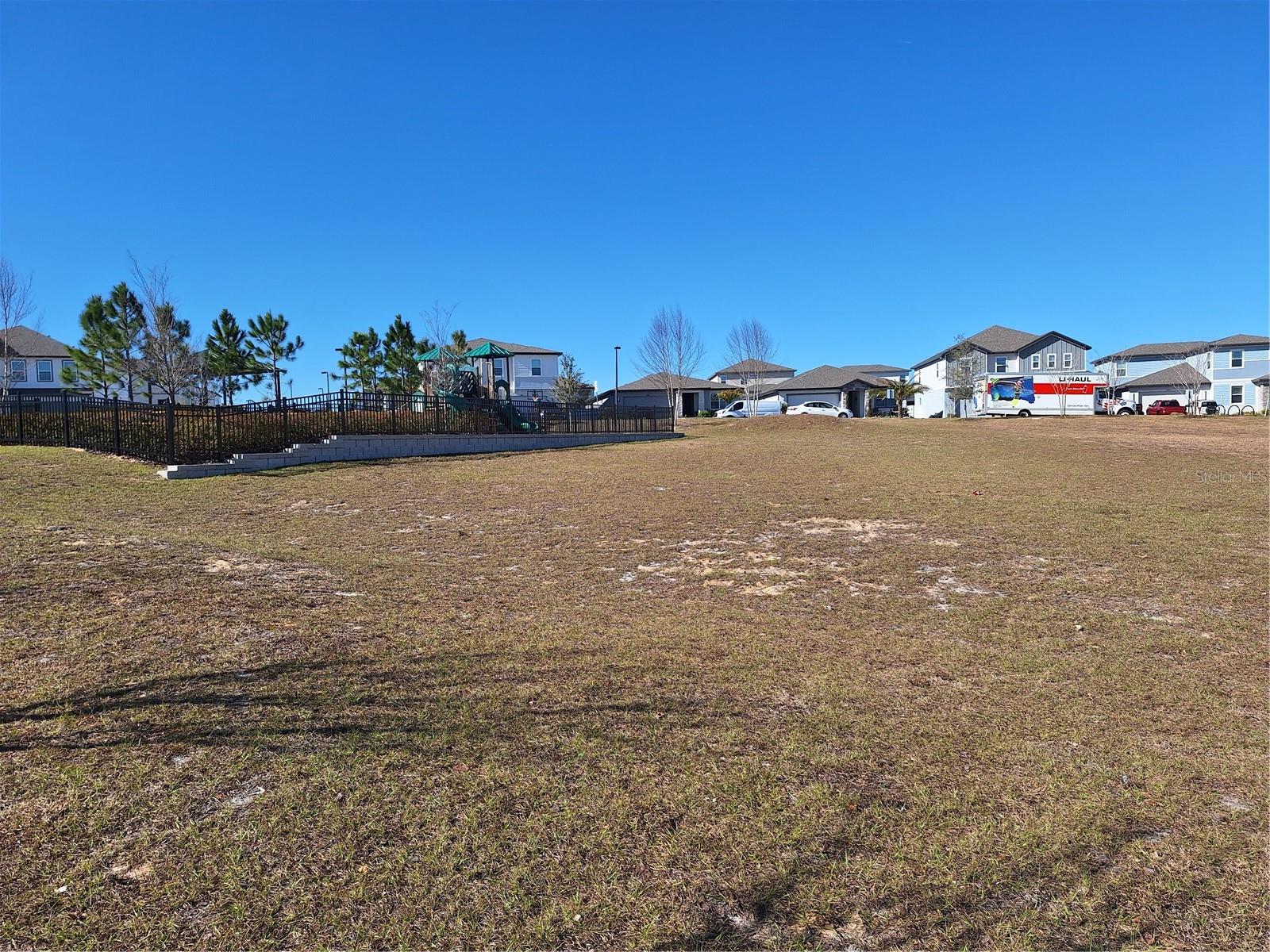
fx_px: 844
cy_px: 476
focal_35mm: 23
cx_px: 635
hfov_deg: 73.9
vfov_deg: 58.9
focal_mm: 5.54
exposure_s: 1/2551
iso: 40
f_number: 1.8
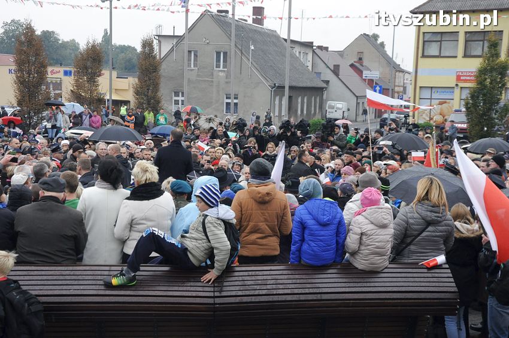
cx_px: 254
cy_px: 169
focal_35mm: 63
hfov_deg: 31.9
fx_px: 890
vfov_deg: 21.5
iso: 800
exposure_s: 1/250
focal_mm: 42
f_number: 8
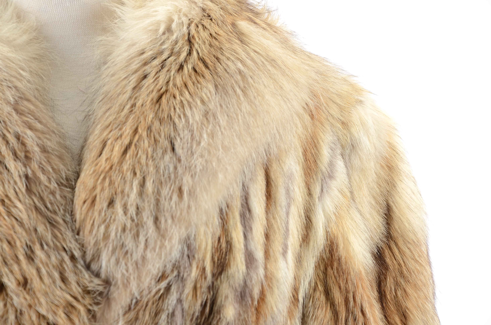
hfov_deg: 13.1
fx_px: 2144
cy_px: 162
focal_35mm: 158
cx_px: 246
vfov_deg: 8.7
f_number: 9
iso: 200
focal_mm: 105
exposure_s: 1/160
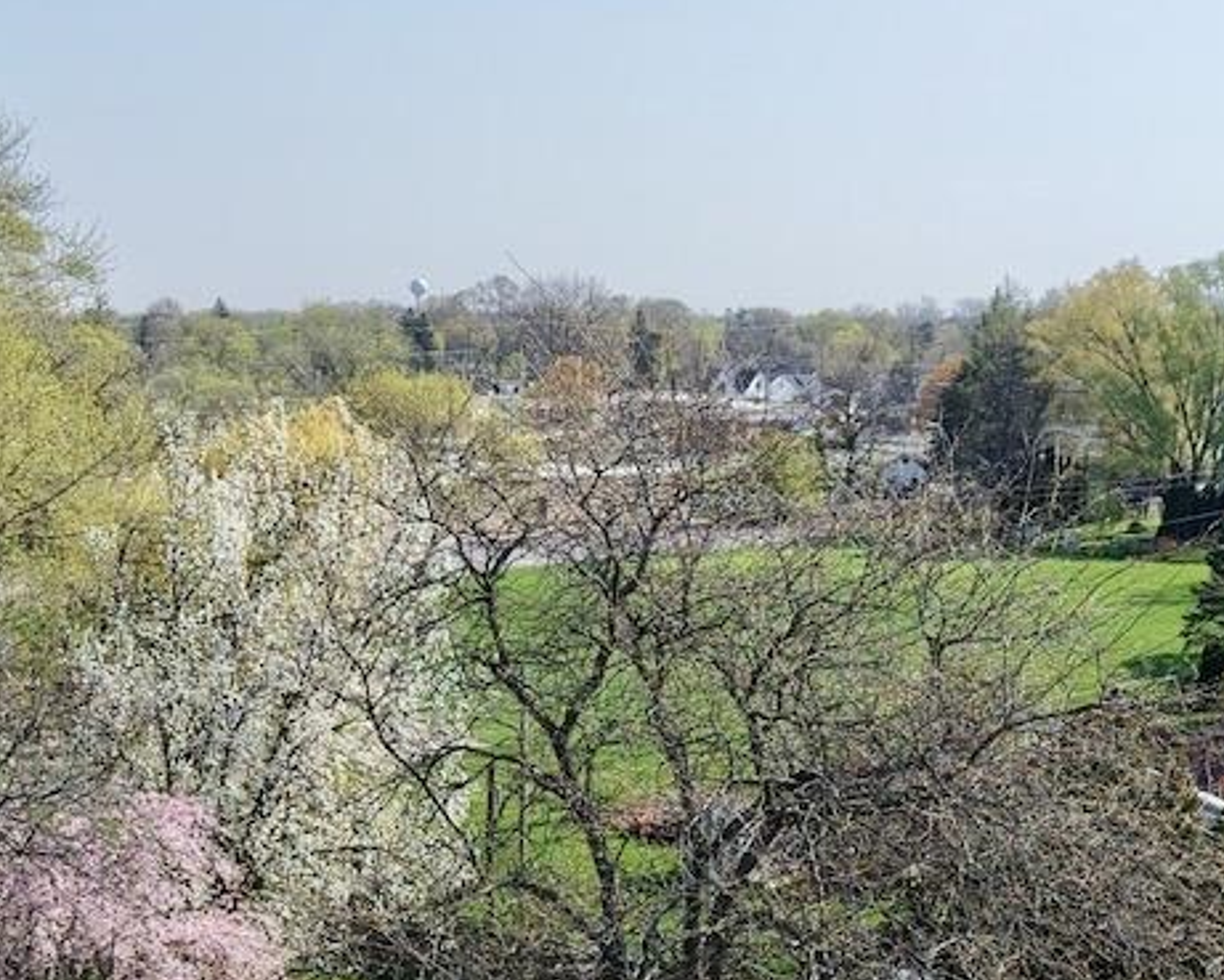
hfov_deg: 29.0
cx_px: 454
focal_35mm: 65
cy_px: 1243
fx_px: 2355
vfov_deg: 21.4
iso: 260
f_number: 1.8
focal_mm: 8.67
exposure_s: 1/4000
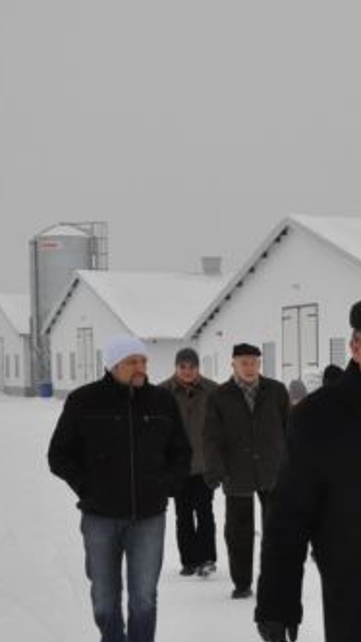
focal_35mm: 98
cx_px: 591
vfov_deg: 21.6
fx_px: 1670
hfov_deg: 11.6
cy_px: 500
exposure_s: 1/400
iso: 1000
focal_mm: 26
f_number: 10
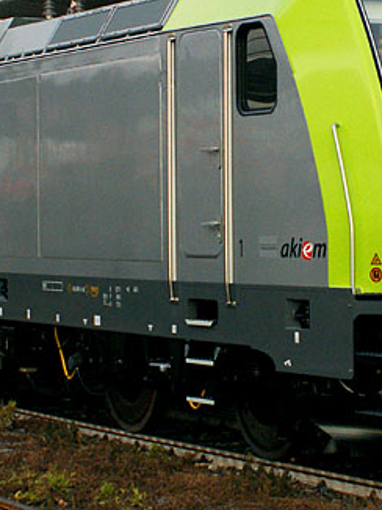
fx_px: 2004
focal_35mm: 136
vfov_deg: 14.5
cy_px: 164
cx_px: 271
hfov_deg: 10.9
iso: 800
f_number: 4.5
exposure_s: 1/60
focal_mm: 30
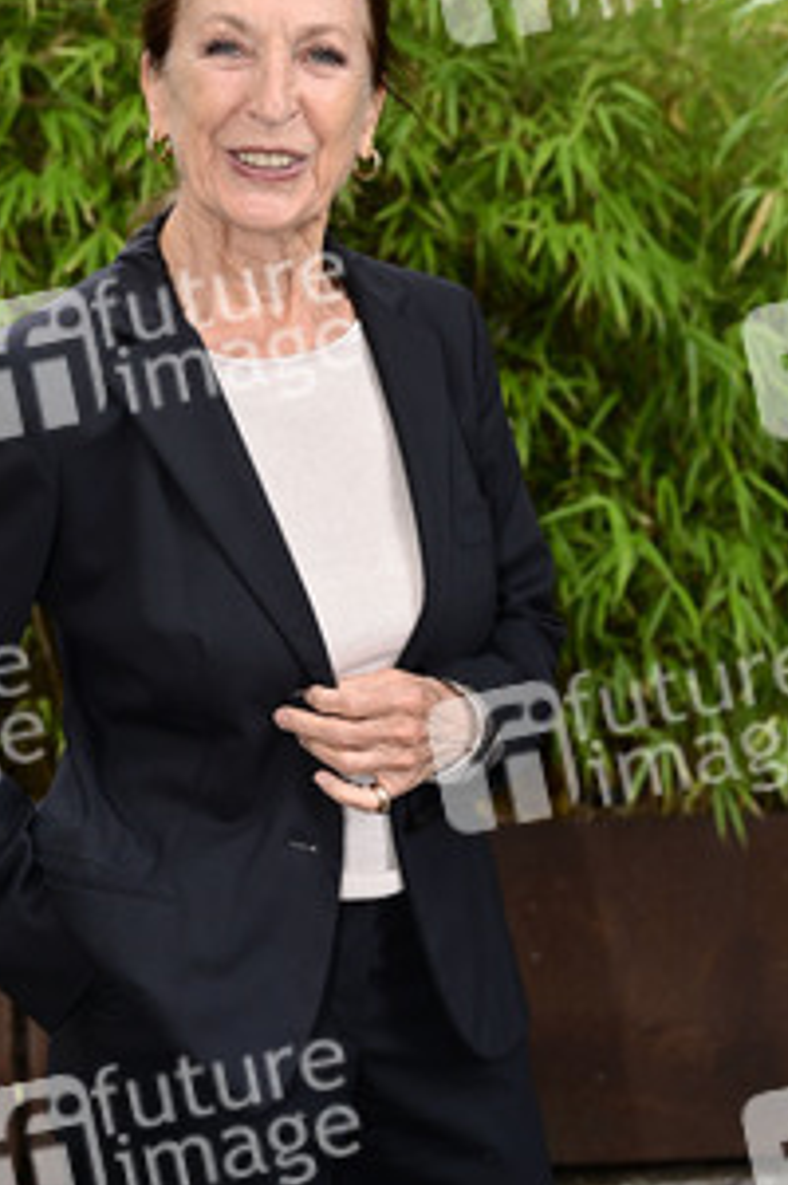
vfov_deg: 27.7
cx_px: 272
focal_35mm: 73
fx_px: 2402
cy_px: 543
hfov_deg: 18.6
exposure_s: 1/200
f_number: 4
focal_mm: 55
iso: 1250
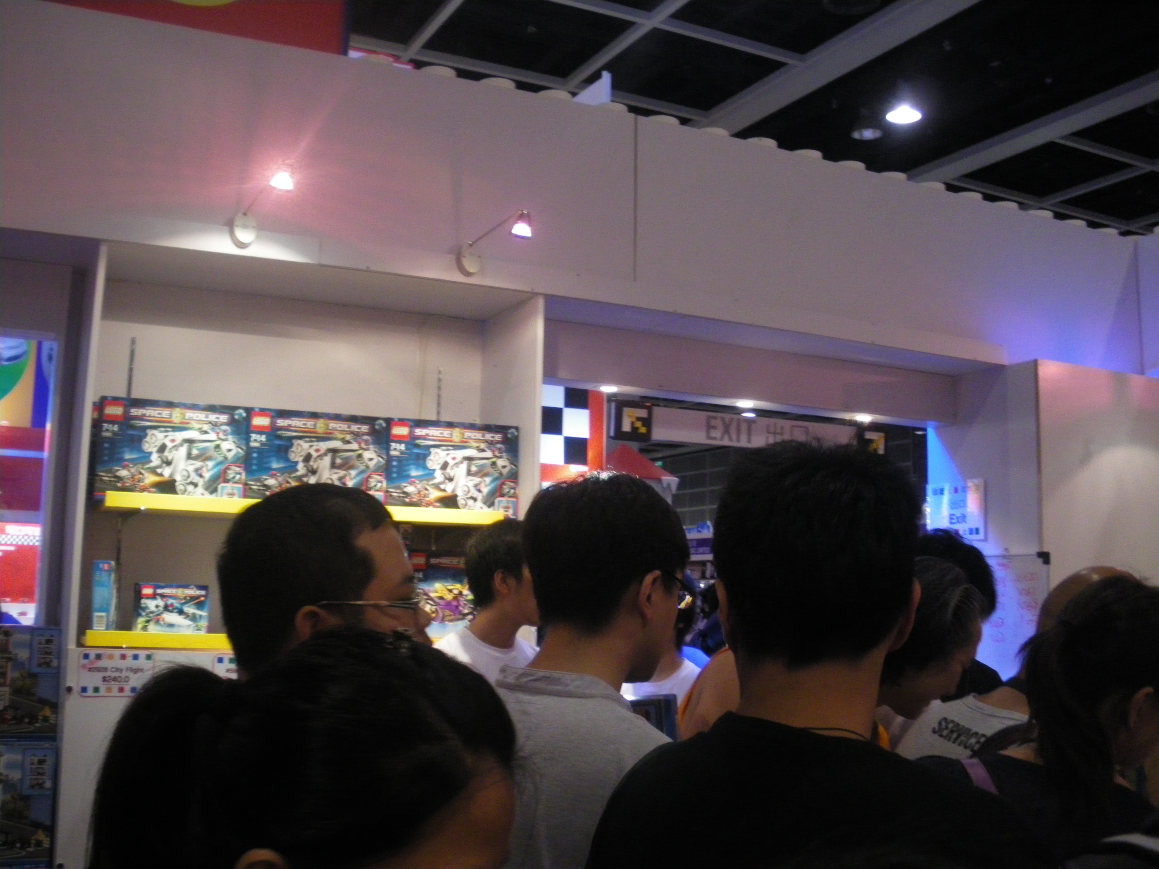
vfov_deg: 39.7
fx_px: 1205
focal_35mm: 36
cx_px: 580
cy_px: 434
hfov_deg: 51.4
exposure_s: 1/50
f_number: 3.5
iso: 400
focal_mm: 6.3
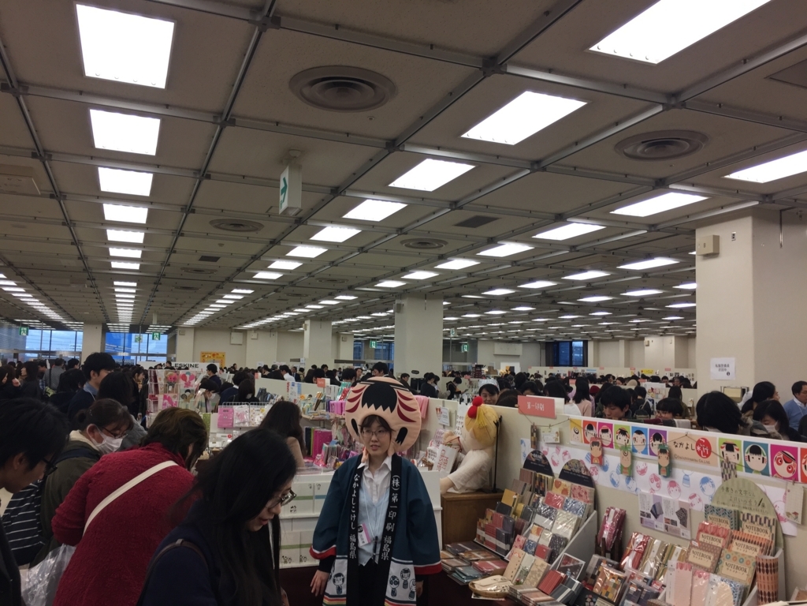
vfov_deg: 48.2
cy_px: 303
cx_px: 404
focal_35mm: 29
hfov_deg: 61.7
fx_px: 676
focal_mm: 4.15
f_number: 2.2
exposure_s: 1/120
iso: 50
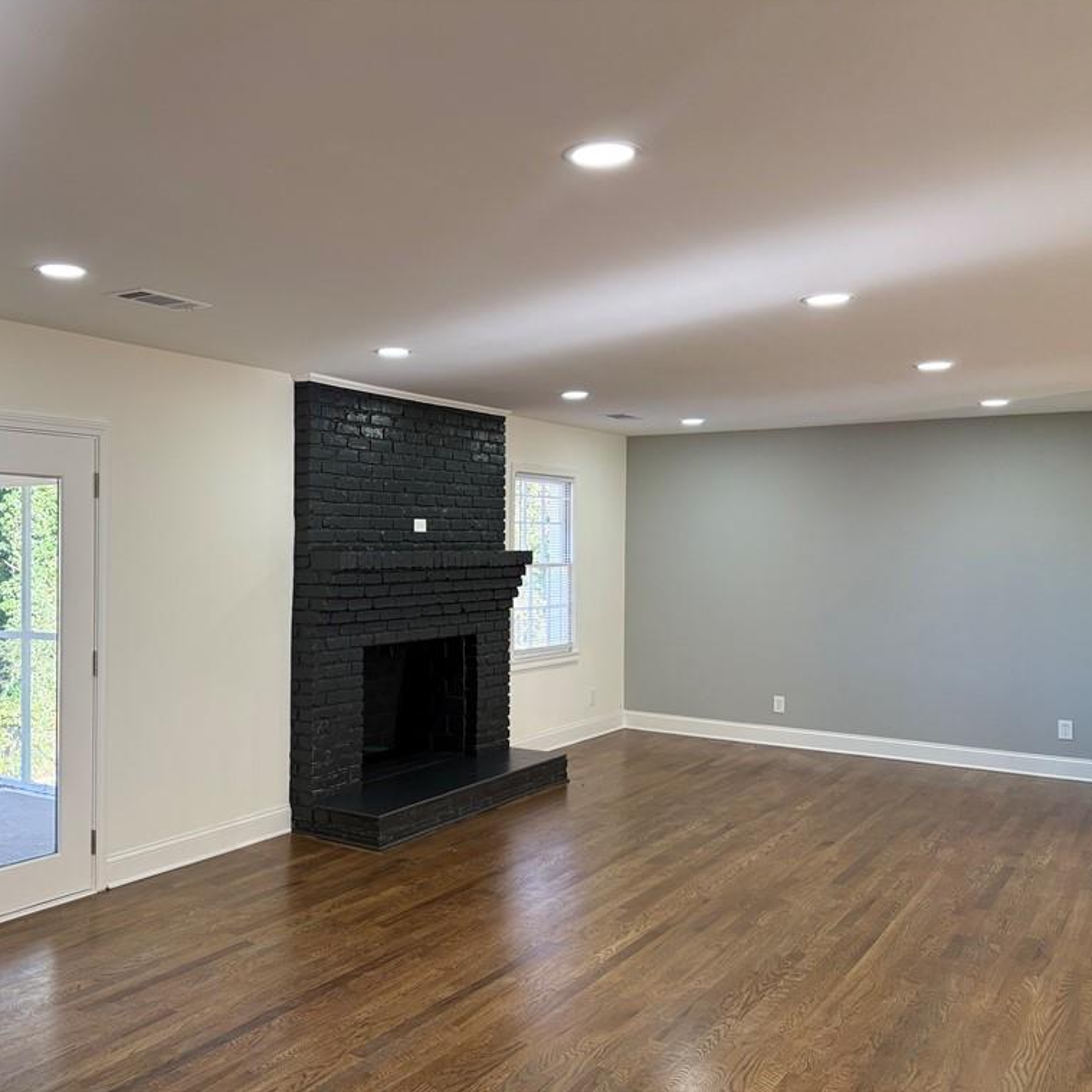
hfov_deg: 51.8
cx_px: 388
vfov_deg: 52.5
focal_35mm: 31
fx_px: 1106
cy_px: 542
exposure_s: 1/120
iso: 80
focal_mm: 5.96
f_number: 1.6
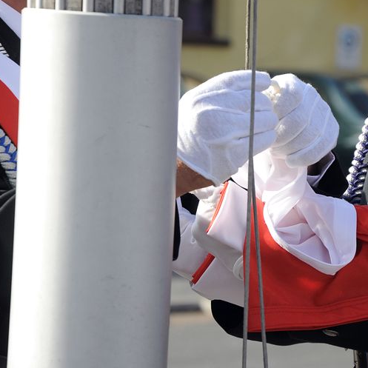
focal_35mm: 229
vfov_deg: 7.7
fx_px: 2751
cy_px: 180
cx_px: 286
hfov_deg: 7.6
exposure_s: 1/800
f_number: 7.1
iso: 400
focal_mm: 105
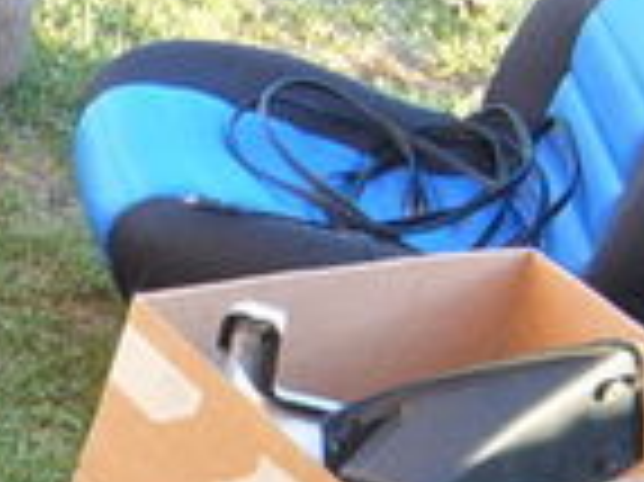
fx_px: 3086
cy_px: 577
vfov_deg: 8.8
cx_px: -212
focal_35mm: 166
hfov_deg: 11.6
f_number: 2.9
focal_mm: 6.2
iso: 63
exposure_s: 1/45
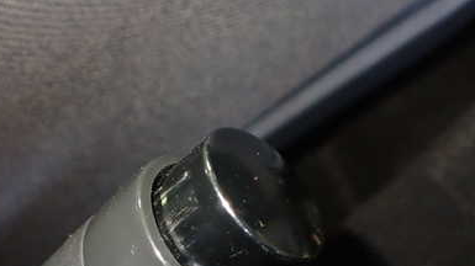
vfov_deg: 22.8
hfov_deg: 40.1
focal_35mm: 51
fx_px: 642
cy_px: 246
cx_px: 155
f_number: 2.3
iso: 800
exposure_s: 1/40
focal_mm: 5.4
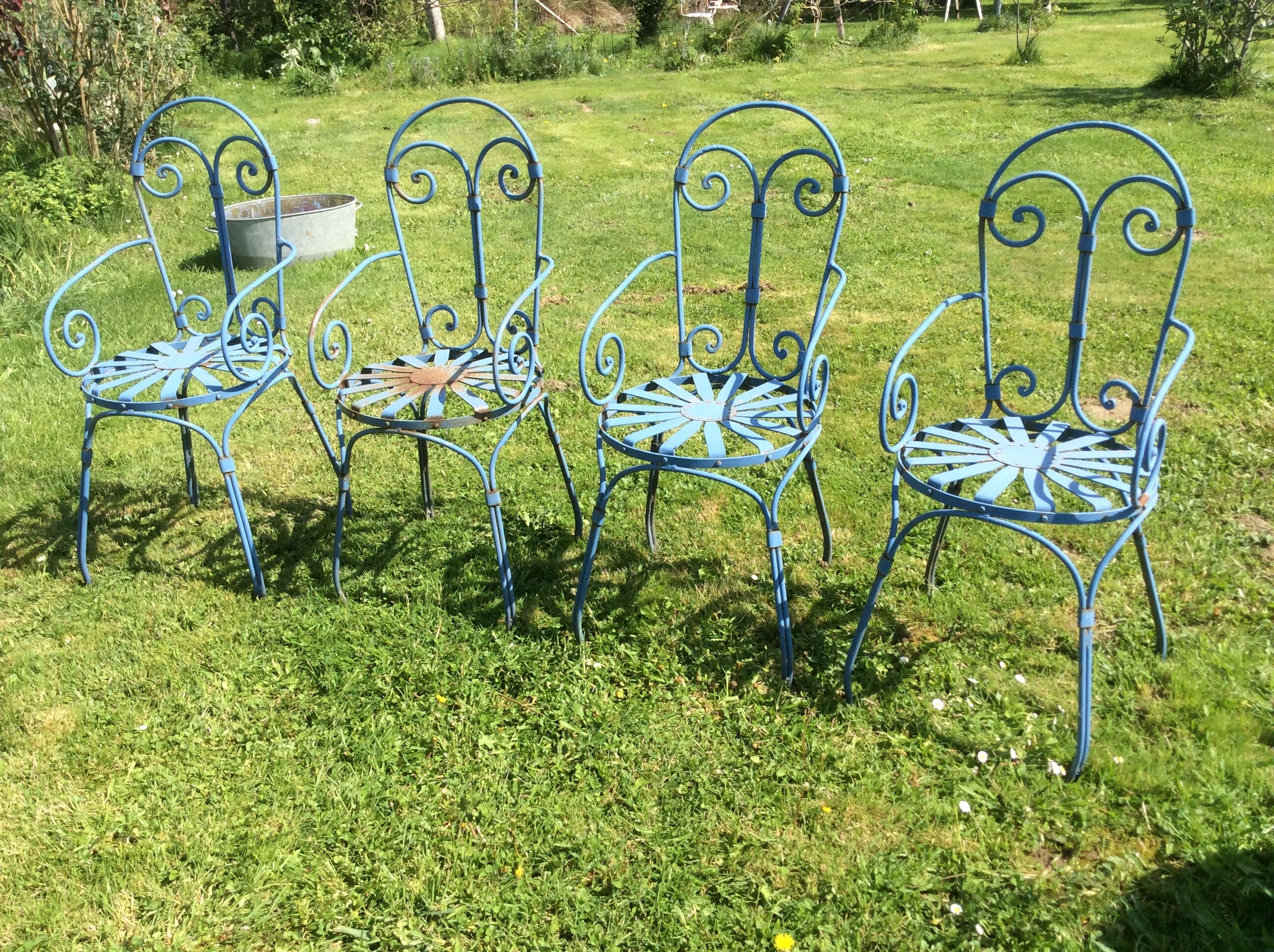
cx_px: 637
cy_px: 476
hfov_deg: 56.9
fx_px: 1176
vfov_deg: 44.1
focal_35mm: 32
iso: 32
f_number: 2.4
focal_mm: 3.3
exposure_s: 1/743
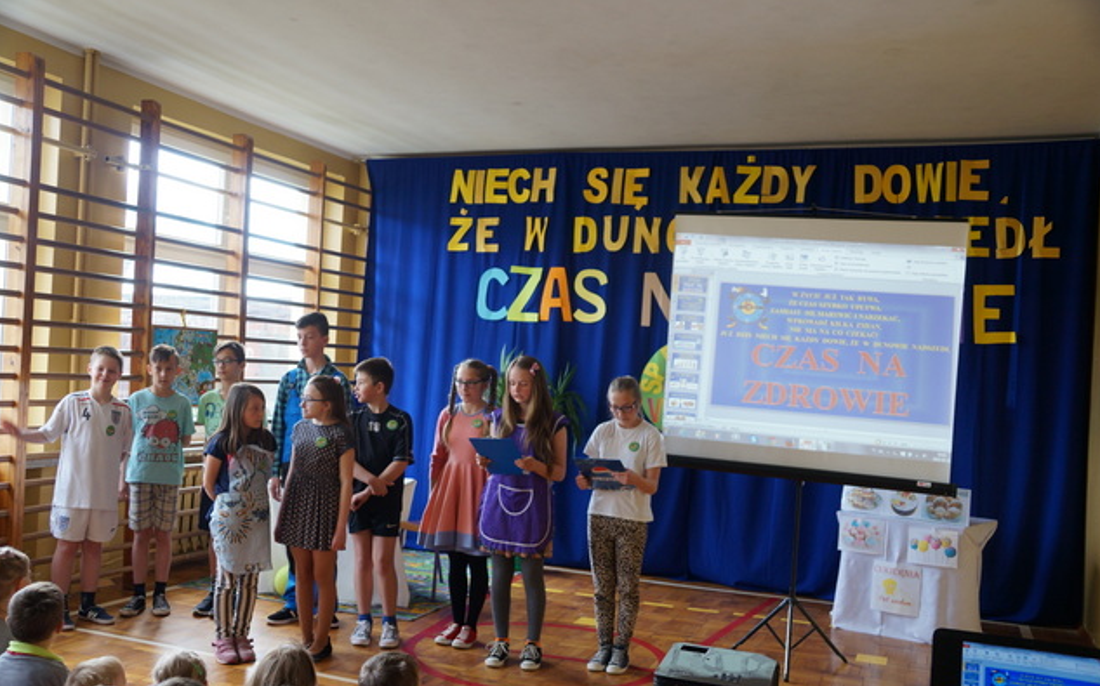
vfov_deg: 37.2
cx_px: 553
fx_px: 1019
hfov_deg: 56.7
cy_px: 366
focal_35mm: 34
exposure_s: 1/60
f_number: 4
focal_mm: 22
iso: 200
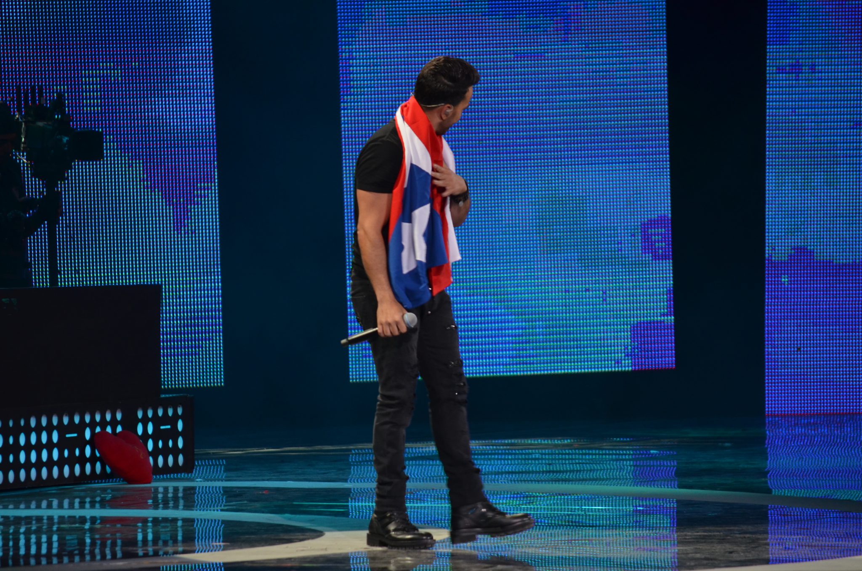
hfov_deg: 7.2
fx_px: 6809
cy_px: 286
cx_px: 431
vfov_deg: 4.8
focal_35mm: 285
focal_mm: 190
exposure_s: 1/125
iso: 800
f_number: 5.6
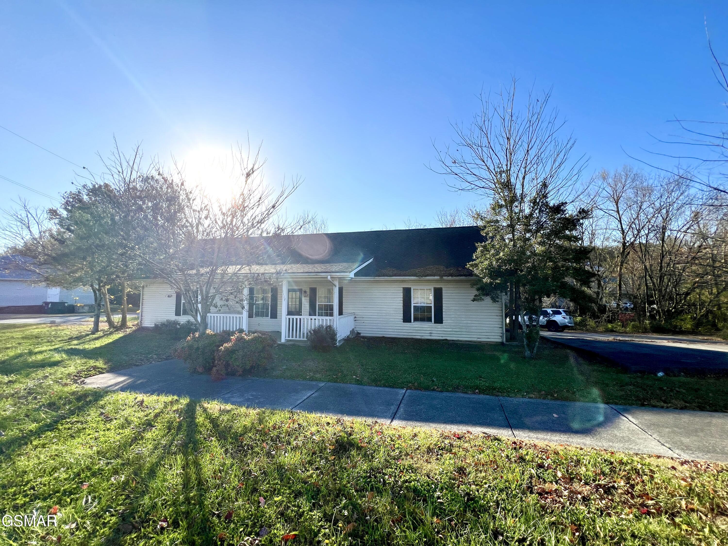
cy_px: 273
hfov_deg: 106.2
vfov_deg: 89.9
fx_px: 273
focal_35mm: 13
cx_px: 364
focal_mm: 1.57
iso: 32
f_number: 1.8
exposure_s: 1/1531
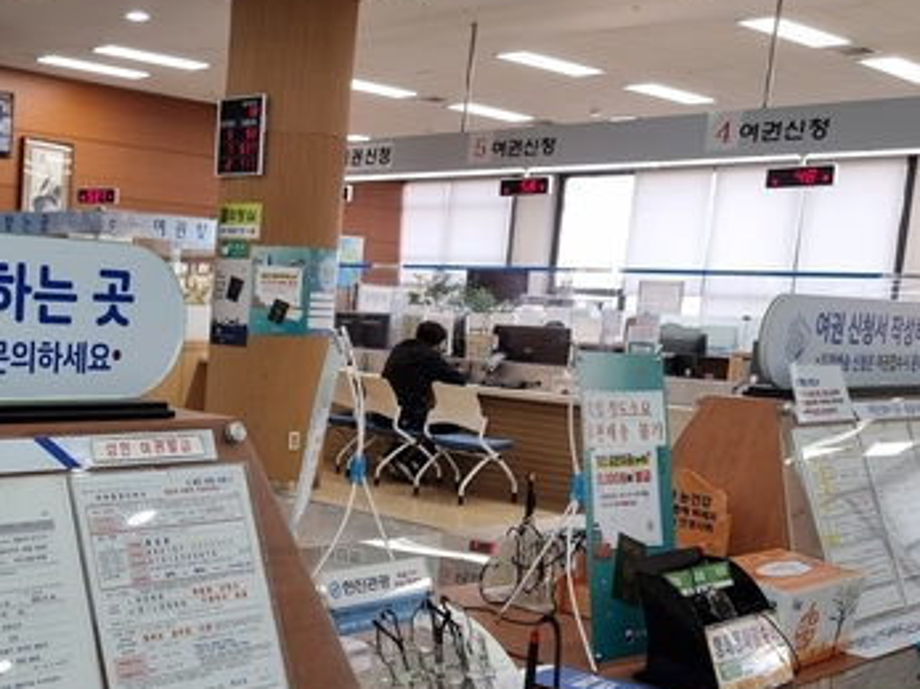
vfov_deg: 30.7
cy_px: 448
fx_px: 1249
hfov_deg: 37.7
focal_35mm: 47
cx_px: 87
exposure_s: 1/120
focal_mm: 6.7
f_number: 1.8
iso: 125
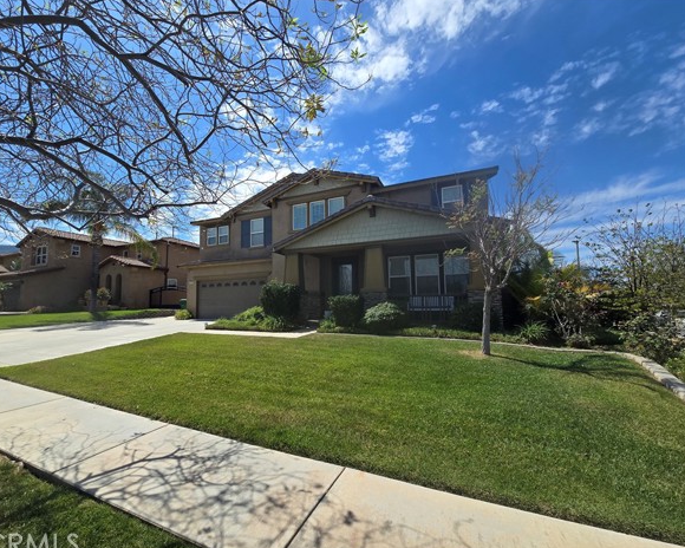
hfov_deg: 100.5
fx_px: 284
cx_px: 313
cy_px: 278
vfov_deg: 88.0
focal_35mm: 14
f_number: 2.2
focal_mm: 2.2
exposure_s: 1/2752
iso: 50
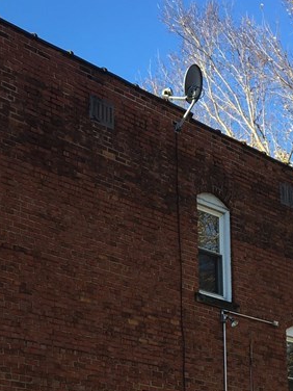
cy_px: 348
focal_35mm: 79
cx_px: 57
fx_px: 892
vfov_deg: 24.1
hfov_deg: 18.5
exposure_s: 1/523
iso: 25
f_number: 2.2
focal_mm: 4.15
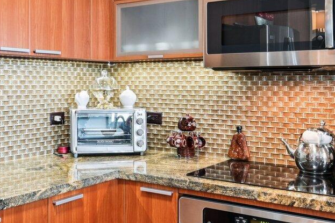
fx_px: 428
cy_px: 79
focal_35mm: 46
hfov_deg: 42.4
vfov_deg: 29.1
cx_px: 123
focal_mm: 14
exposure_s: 1/4
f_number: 8
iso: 400
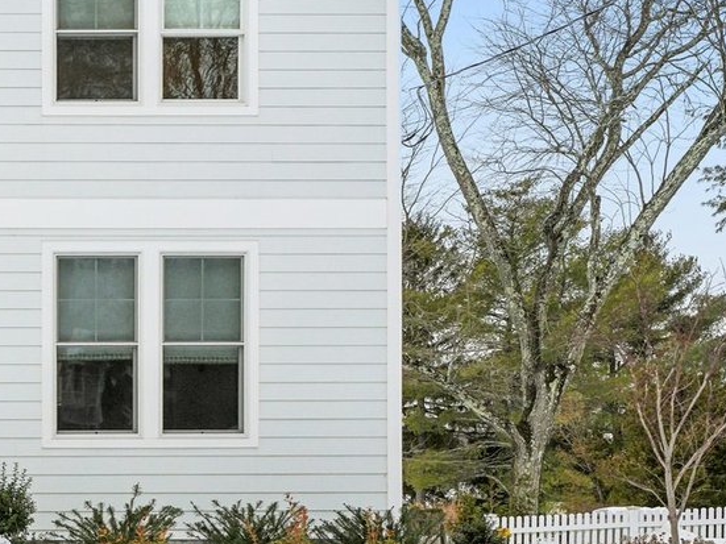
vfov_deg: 22.1
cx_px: -387
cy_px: 256
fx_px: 1391
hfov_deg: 23.1
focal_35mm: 66
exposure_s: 1/1600
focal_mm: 21.1
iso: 400
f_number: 8
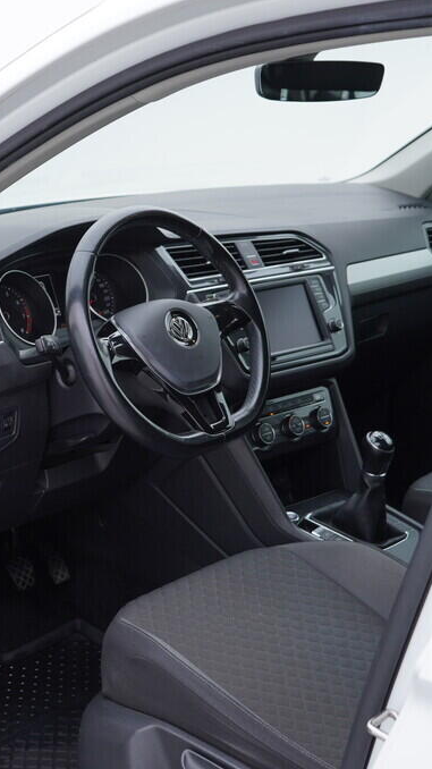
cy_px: 385
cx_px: 44
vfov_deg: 36.6
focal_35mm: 57
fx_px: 1162
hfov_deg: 20.6
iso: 125
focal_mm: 24
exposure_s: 1/60
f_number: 3.2
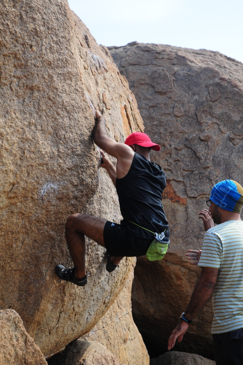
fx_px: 838
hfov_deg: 16.5
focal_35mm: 82
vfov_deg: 24.6
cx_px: 122
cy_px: 182
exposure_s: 1/1250
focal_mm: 55
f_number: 5
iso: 640
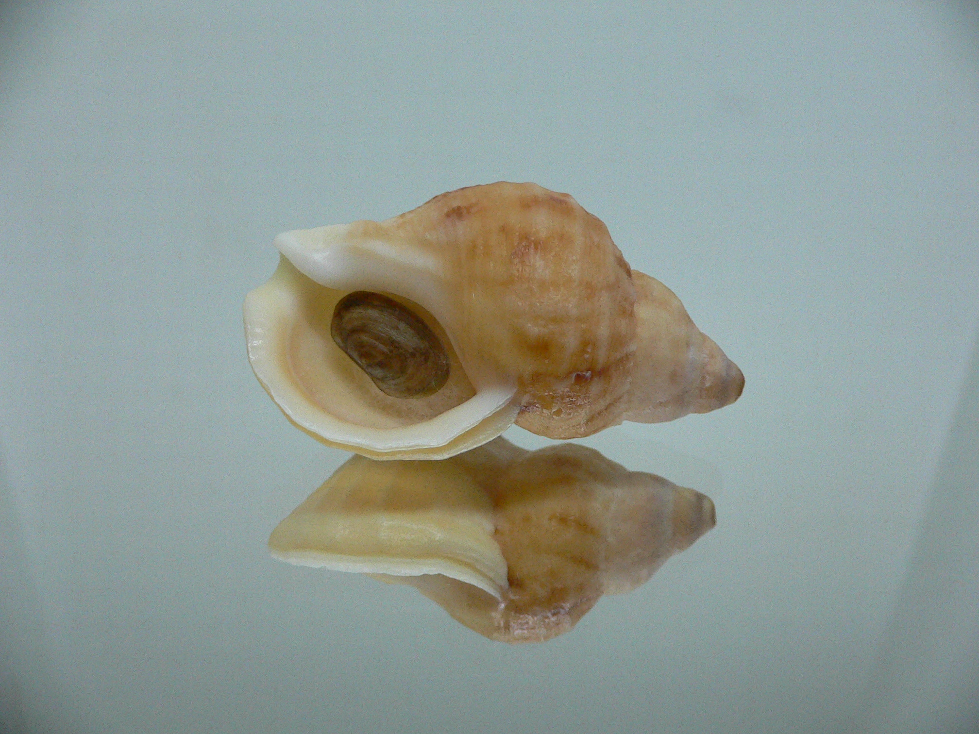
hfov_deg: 52.6
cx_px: 490
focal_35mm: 35
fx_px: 990
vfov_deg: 40.7
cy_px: 367
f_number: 2.8
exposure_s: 1/60
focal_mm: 4.6
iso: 200
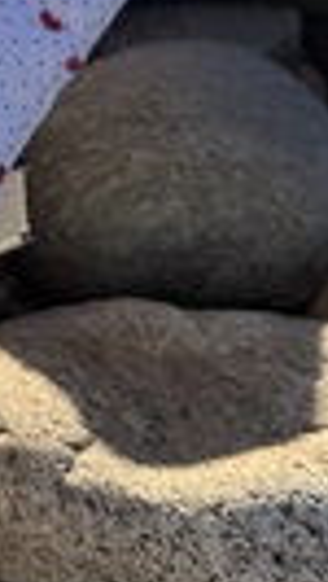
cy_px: -129
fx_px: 1620
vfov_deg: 19.1
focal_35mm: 105
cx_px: -254
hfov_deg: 10.8
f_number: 1.78
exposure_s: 1/3759
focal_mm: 6.76
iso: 100
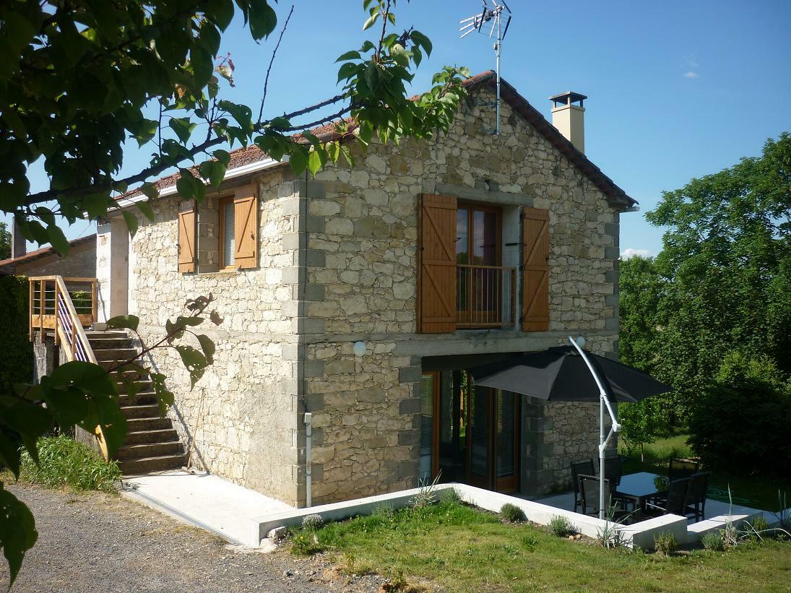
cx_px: 396
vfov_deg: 42.9
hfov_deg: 55.4
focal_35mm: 33
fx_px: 754
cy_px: 296
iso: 80
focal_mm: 5.5
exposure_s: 1/1000
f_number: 2.8
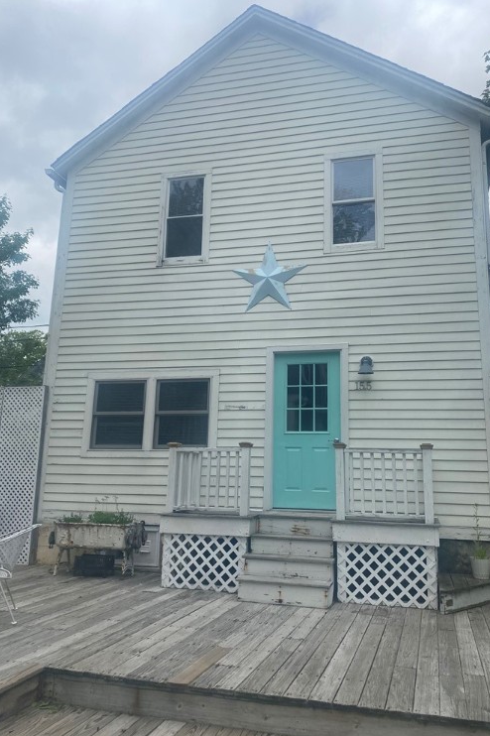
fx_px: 572
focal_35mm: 28
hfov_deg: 46.3
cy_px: 364
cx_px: 264
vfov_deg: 65.5
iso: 32
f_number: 1.8
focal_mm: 4.25
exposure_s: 1/2755
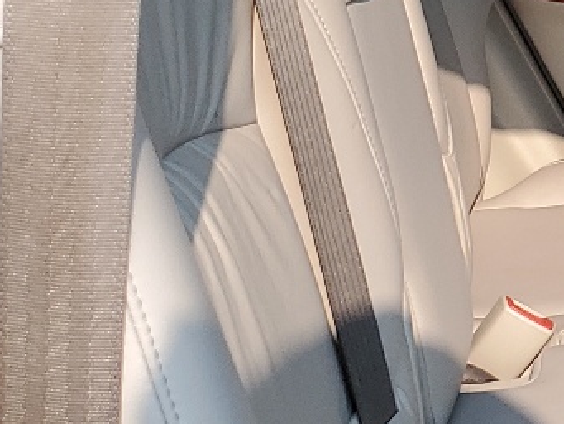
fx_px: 1988
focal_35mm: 122
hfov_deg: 14.9
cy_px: 56
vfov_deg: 12.1
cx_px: 877
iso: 50
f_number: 1.5
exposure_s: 1/1000
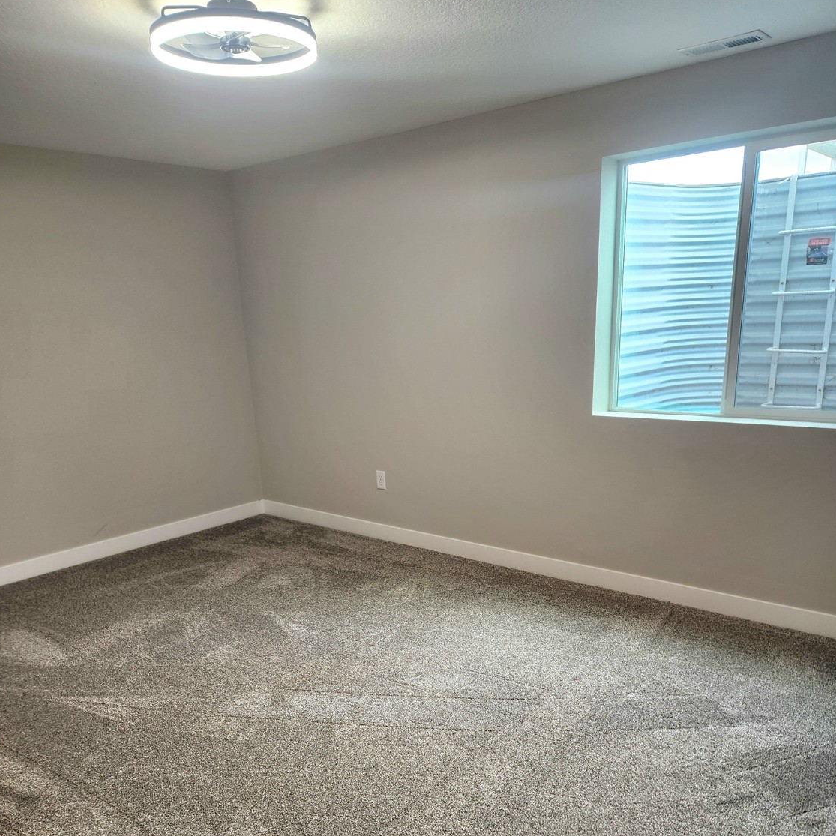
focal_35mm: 28
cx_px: 424
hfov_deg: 57.3
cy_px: 542
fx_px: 765
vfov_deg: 56.3
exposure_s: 1/60.2
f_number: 1.8
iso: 80
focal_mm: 5.4
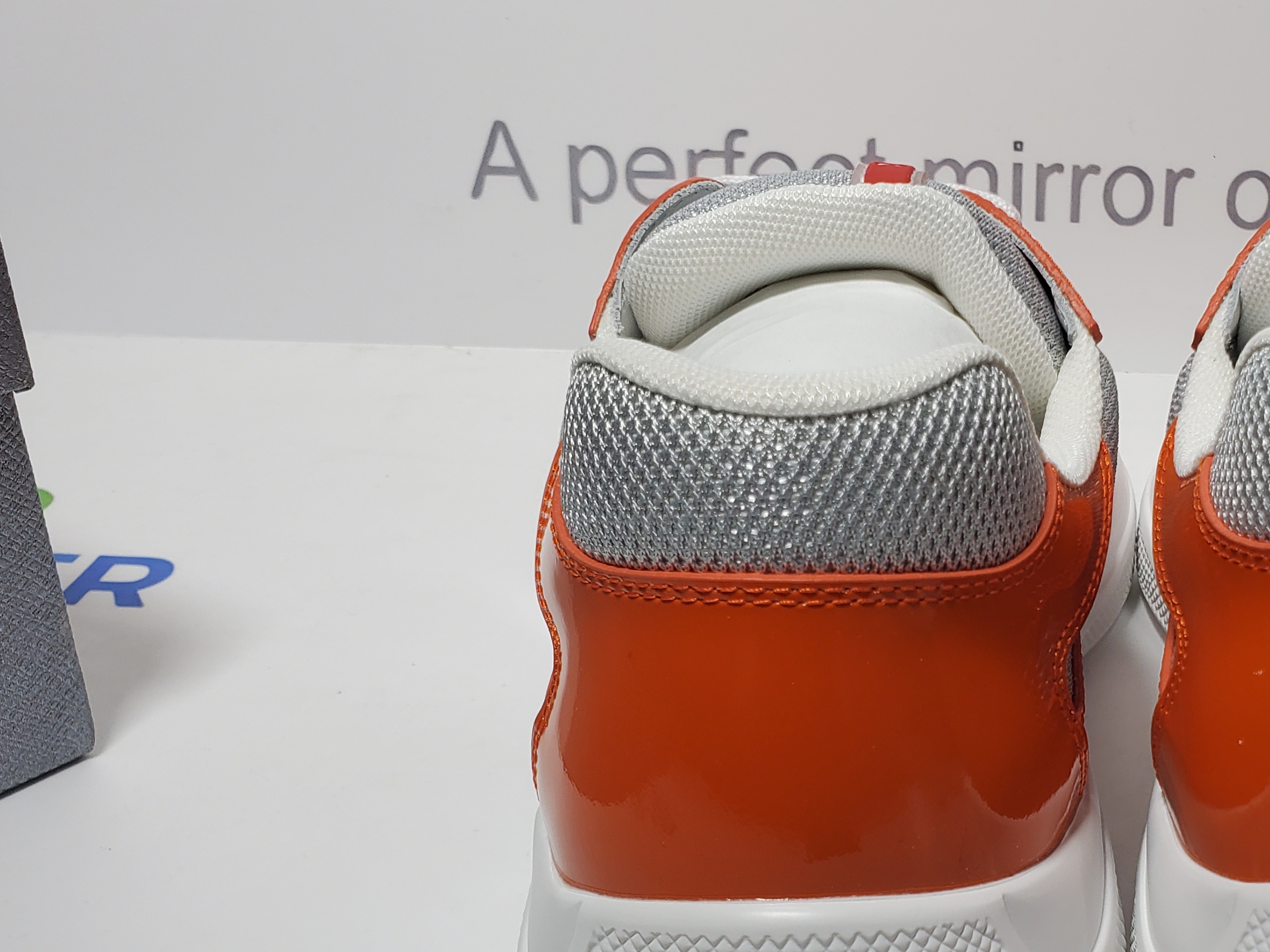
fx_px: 1761
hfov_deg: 37.2
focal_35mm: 48
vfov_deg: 29.9
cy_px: 692
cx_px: 1137
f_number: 2.4
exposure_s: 1/239
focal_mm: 4.3
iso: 50
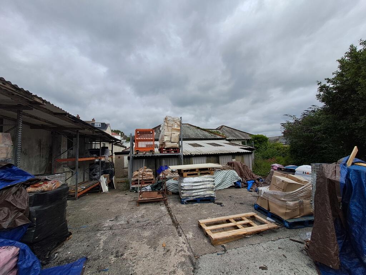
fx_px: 137
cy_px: 138
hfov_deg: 106.2
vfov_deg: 89.9
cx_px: 183
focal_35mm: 13
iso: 40
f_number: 2.2
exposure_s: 1/1776
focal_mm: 1.42
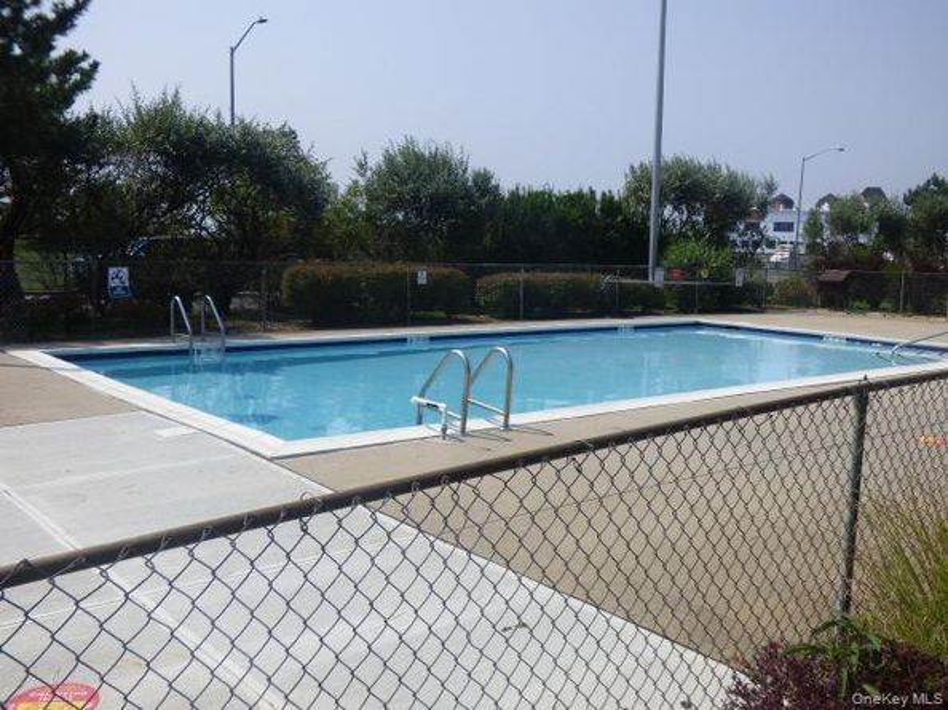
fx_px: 931
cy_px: 355
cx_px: 474
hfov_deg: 54.0
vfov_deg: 41.8
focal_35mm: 34
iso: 100
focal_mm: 5.97
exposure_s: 1/1600
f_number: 3.4
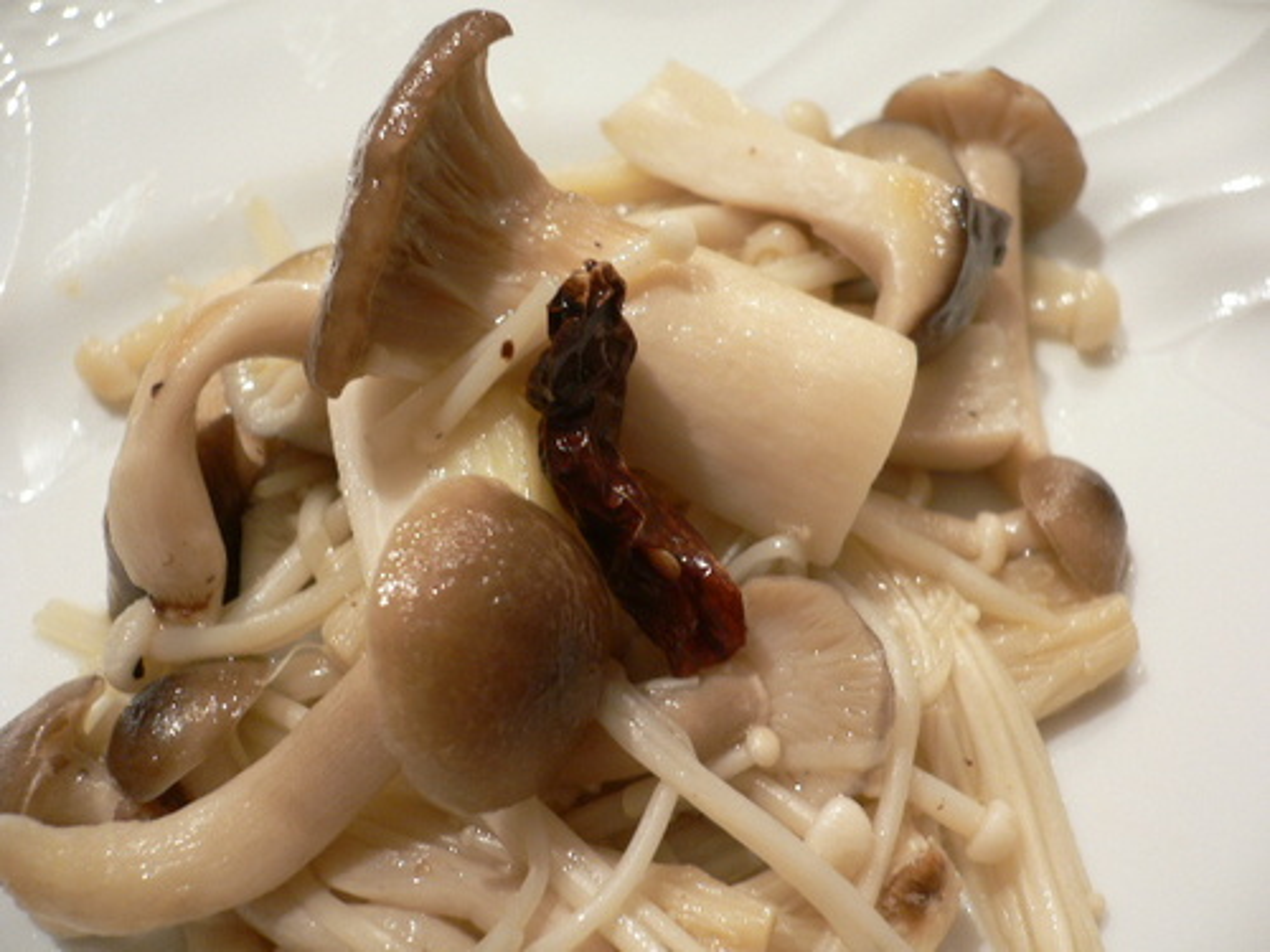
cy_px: 476
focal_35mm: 35
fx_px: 1284
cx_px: 635
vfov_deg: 40.7
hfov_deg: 52.6
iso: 100
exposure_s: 1/10
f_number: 2.8
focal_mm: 5.8
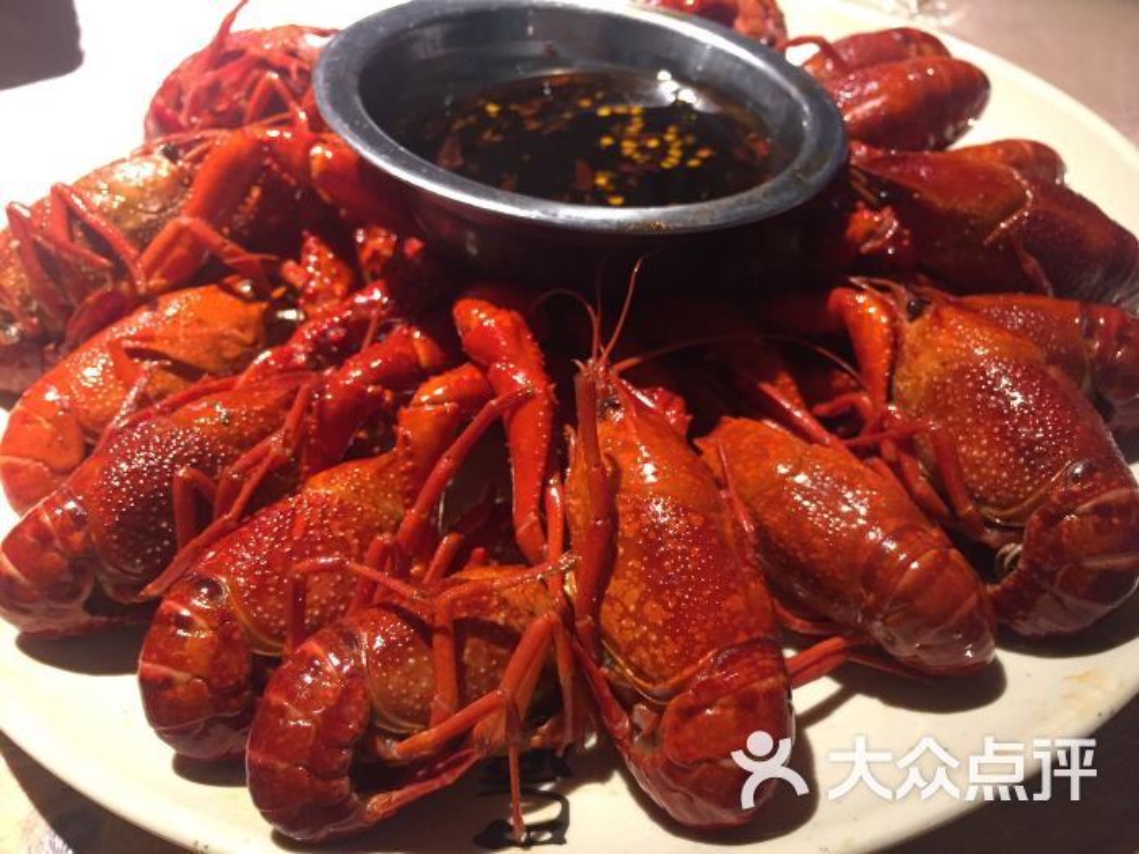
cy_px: 427
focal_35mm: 29
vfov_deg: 48.2
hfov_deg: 61.7
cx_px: 570
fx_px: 954
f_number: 2.2
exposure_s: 1/25
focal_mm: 4.15
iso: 250
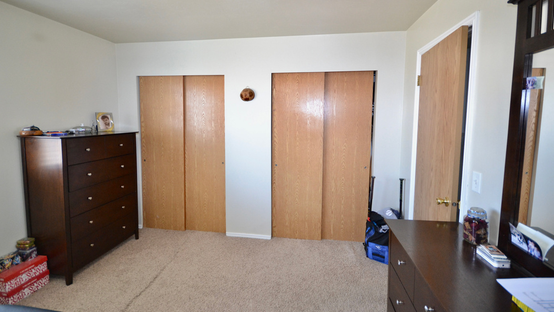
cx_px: 275
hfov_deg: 99.4
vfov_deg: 66.8
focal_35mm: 16
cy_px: 135
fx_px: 235
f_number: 4
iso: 1000
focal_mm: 10
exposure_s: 1/60
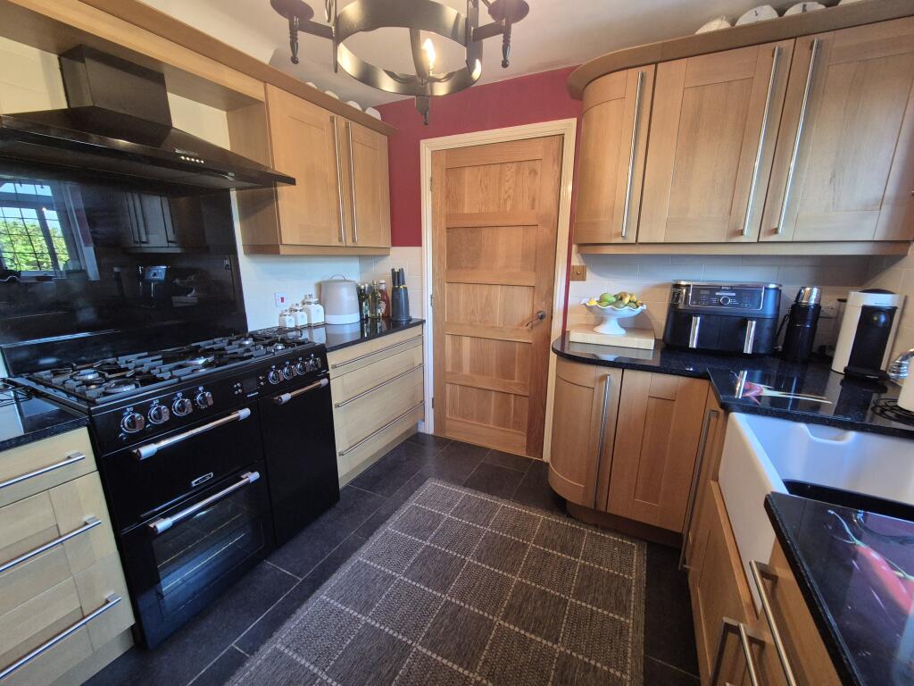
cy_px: 343
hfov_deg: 106.2
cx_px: 457
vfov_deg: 89.9
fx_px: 343
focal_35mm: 13
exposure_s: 1/50
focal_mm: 2.2
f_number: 2.2
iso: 640
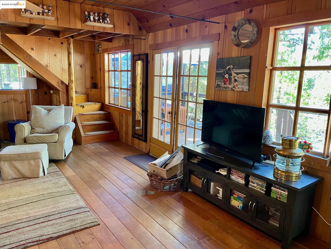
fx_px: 249
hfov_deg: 67.3
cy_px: 124
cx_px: 166
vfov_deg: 53.1
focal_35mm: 26
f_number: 1.6
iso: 160
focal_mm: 4.2
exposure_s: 1/60
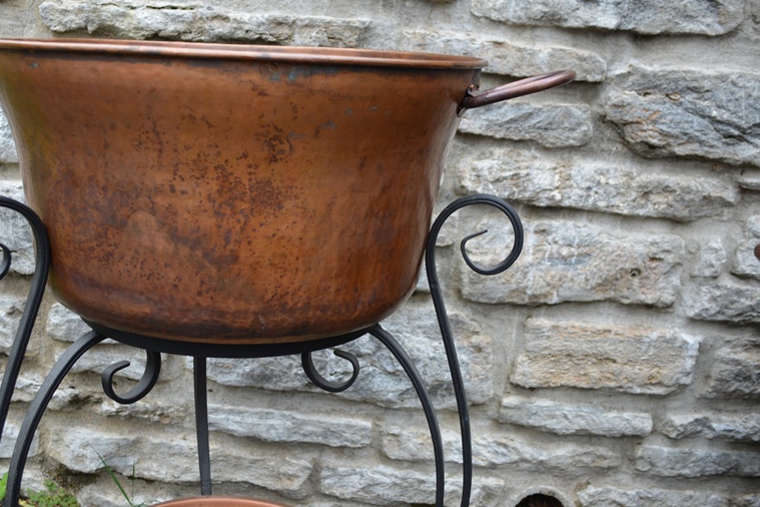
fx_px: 676
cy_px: 241
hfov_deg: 58.3
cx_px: 311
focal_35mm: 32
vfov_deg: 41.1
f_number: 4
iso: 400
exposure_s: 1/60
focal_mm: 18
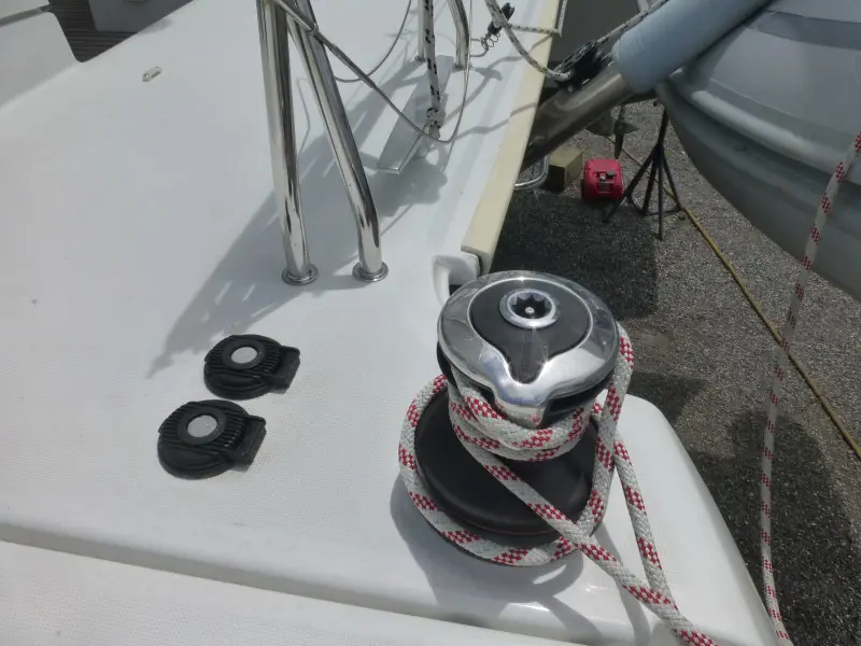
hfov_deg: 71.6
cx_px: 430
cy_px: 323
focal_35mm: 24
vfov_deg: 56.8
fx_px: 597
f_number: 5.6
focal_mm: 4.3
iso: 160
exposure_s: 1/2000
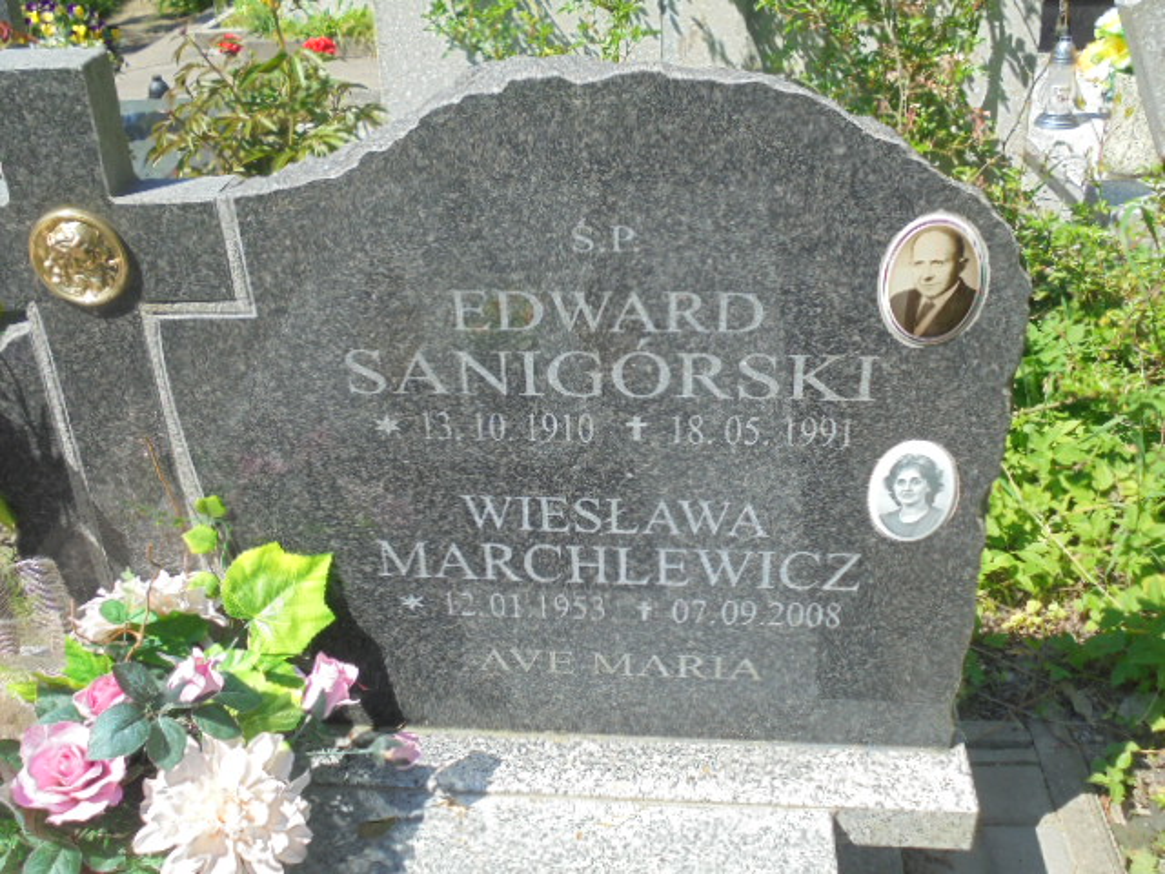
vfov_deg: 37.7
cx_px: 582
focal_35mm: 38
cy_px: 437
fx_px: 1279
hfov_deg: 49.0
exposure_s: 1/500
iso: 100
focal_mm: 6.9
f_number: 4.2
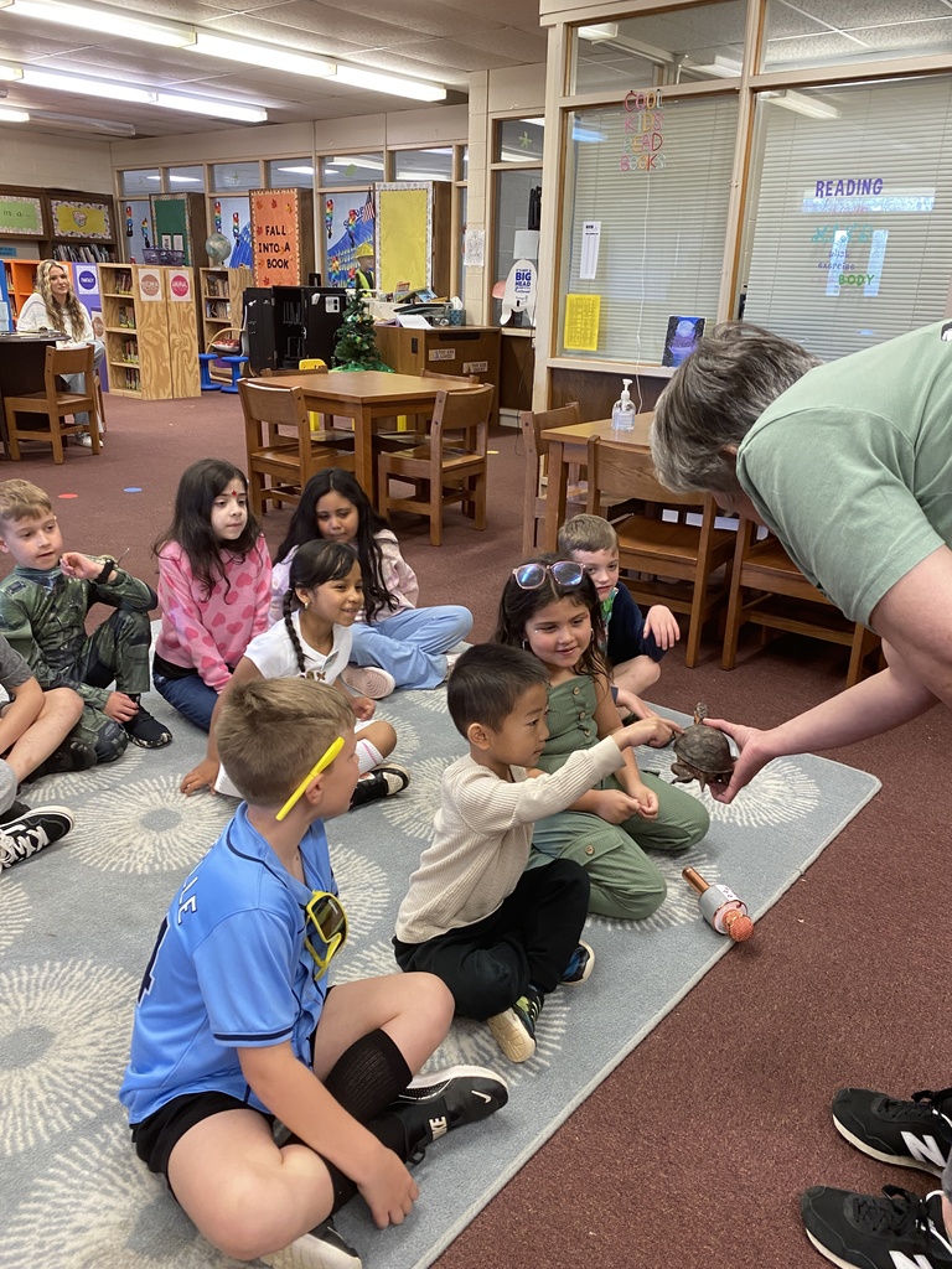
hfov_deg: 53.1
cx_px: 476
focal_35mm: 26
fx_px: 953
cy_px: 634
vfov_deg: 67.3
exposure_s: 1/60
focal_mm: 4.25
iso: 160
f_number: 1.8
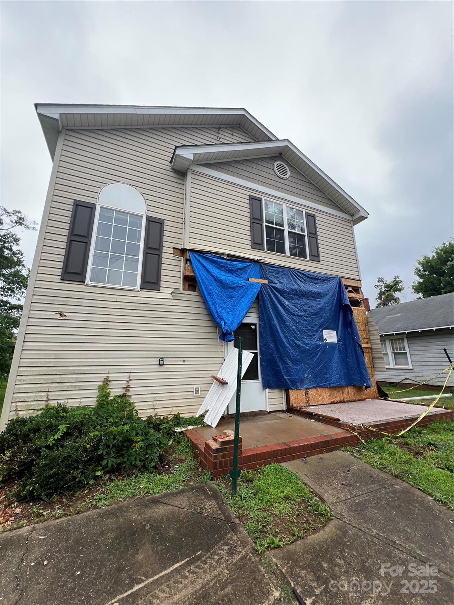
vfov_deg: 106.2
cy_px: 302
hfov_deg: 89.9
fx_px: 227
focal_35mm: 13
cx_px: 227
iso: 32
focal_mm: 1.57
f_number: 1.8
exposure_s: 1/708
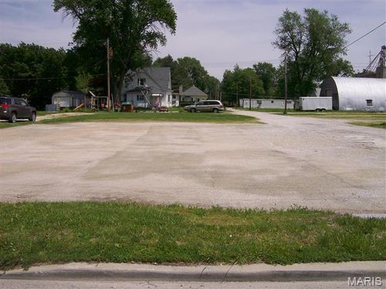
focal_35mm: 36
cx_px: 193
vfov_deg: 39.6
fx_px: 401
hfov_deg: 51.4
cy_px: 144
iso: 80
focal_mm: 6
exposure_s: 1/1401
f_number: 4.8
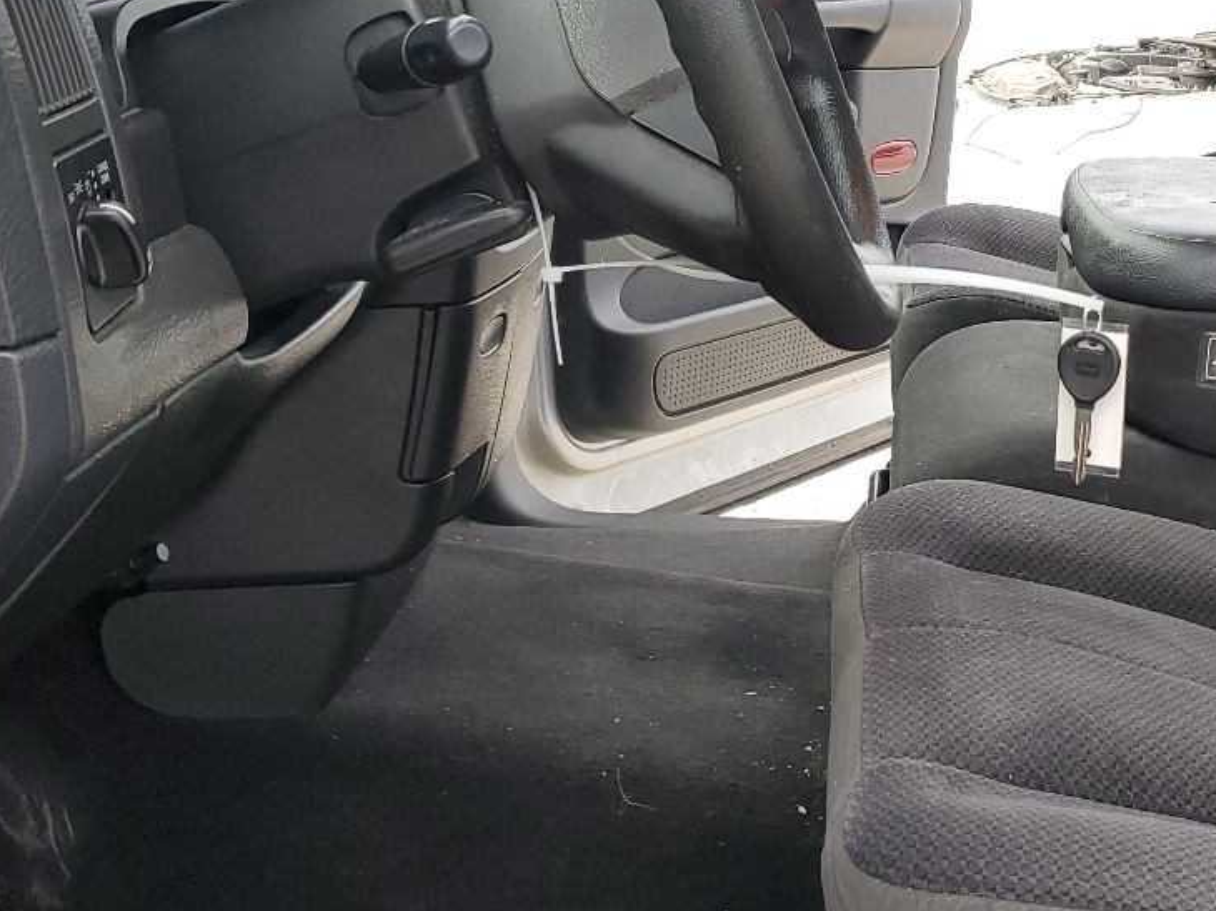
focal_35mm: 57
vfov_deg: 25.6
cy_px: 475
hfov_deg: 33.0
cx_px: 943
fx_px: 2002
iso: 55
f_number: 1.5
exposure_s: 1/120
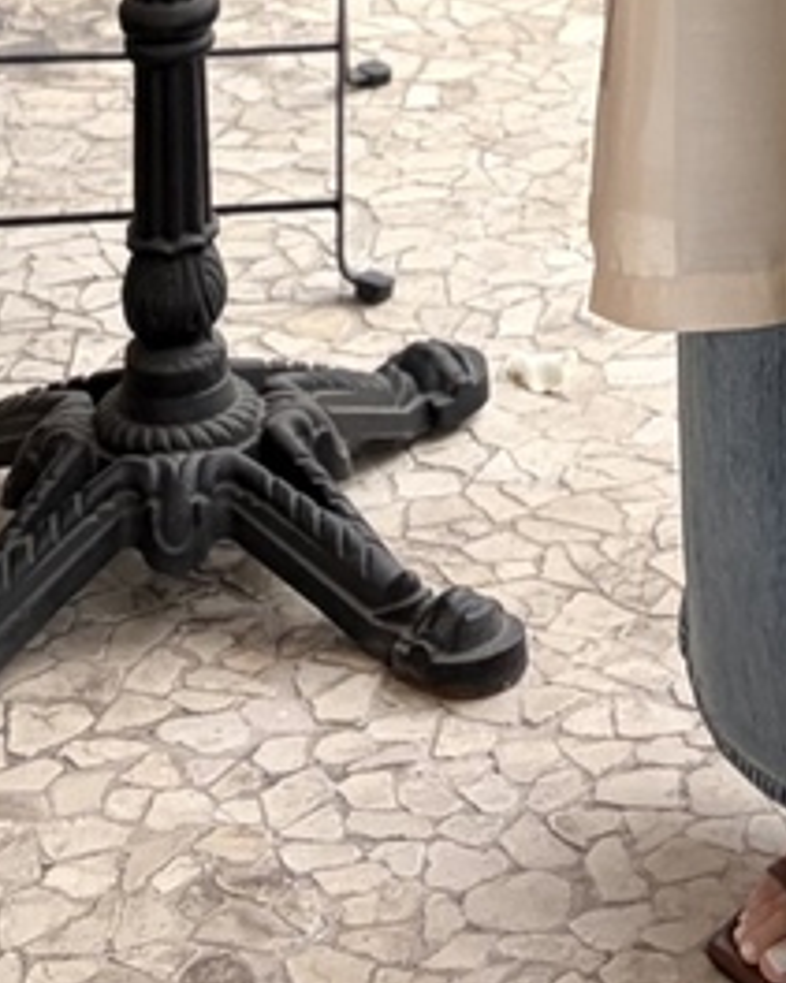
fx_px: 2793
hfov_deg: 14.5
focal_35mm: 96
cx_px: 1311
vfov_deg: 18.7
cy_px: -242
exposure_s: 1/1239
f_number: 1.6
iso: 64
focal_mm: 5.96
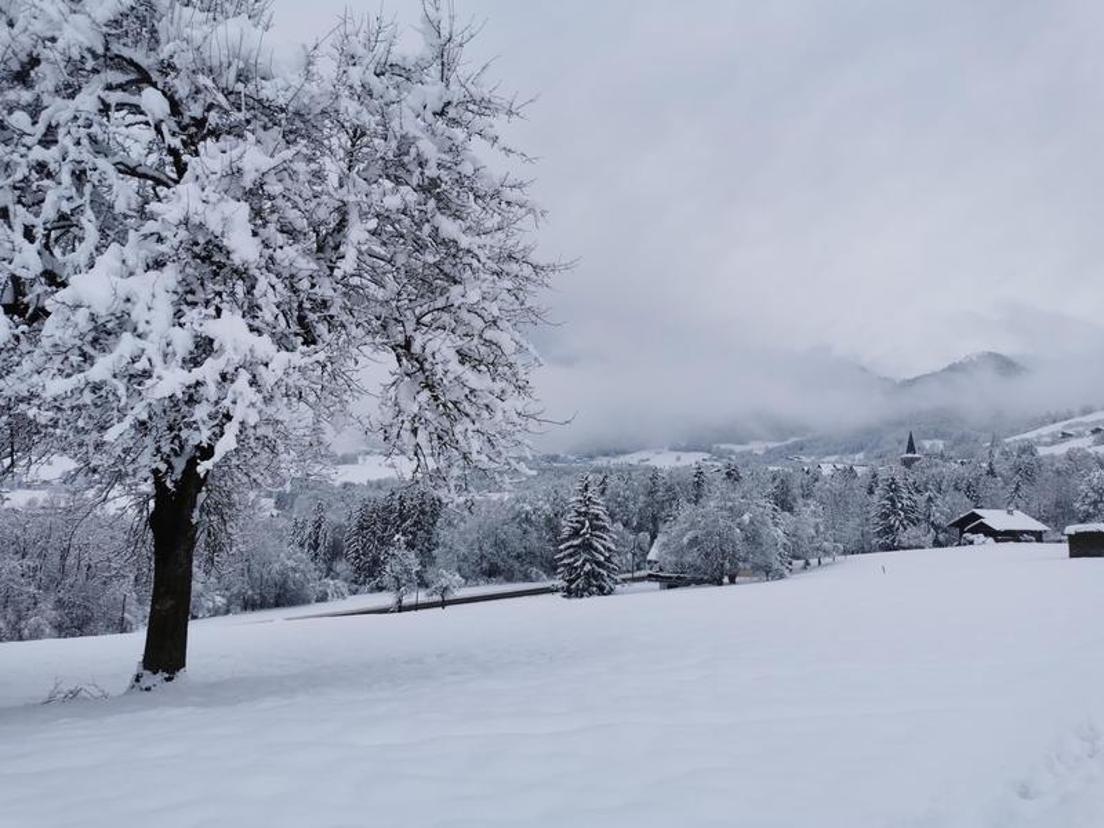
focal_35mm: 27
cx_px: 552
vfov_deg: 51.4
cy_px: 414
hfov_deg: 65.3
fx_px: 861
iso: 50
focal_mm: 5.58
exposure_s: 1/1815
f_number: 1.8
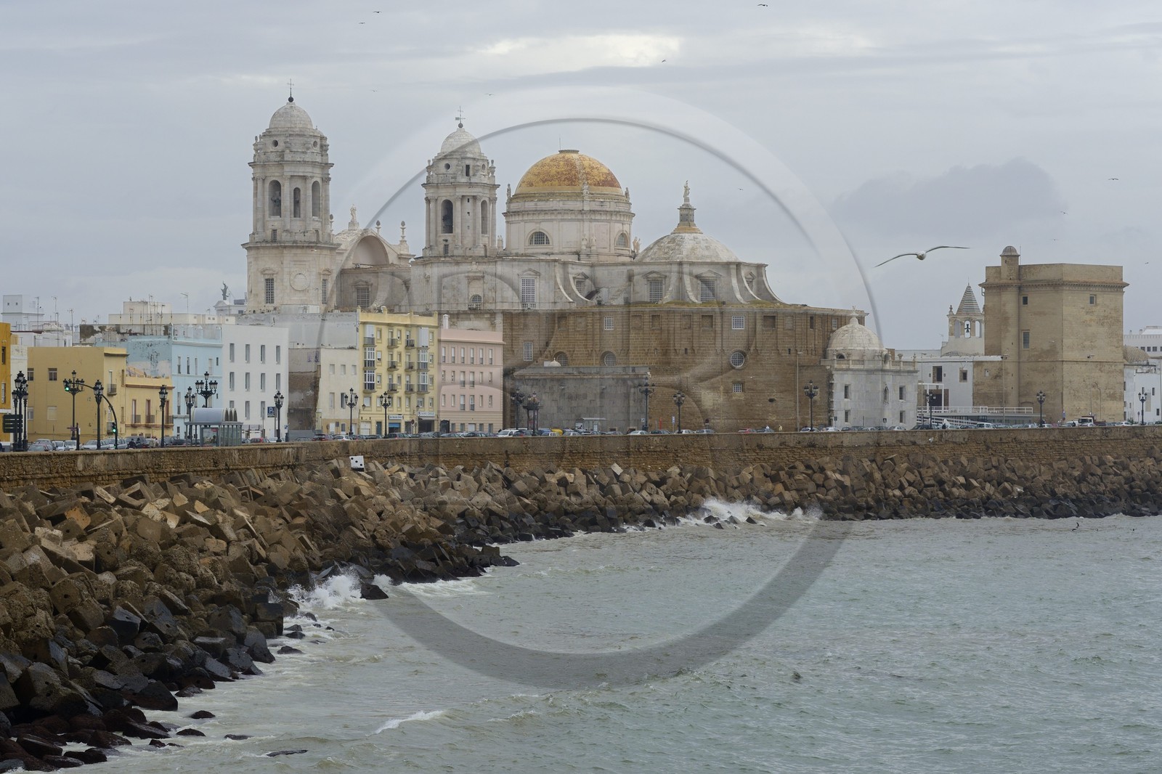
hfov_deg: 19.5
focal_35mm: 105
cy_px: 387
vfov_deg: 13.0
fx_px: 3388
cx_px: 581
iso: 400
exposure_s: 1/200
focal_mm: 105
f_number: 13
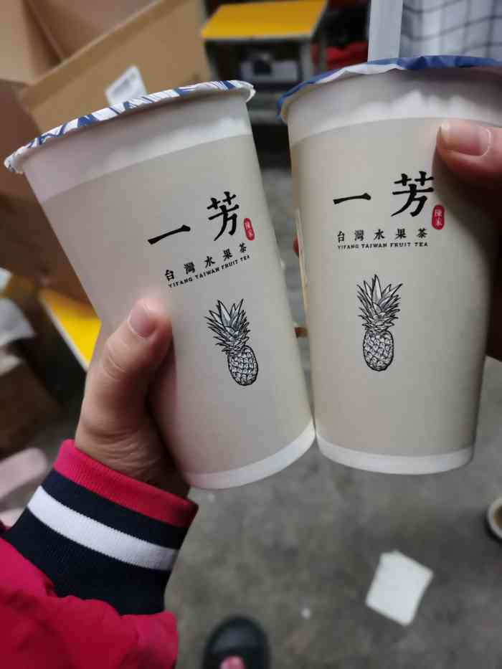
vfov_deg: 67.3
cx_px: 251
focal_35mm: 26
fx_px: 503
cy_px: 334
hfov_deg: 53.1
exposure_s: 1/60.2
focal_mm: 5.58
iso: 2500
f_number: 1.8
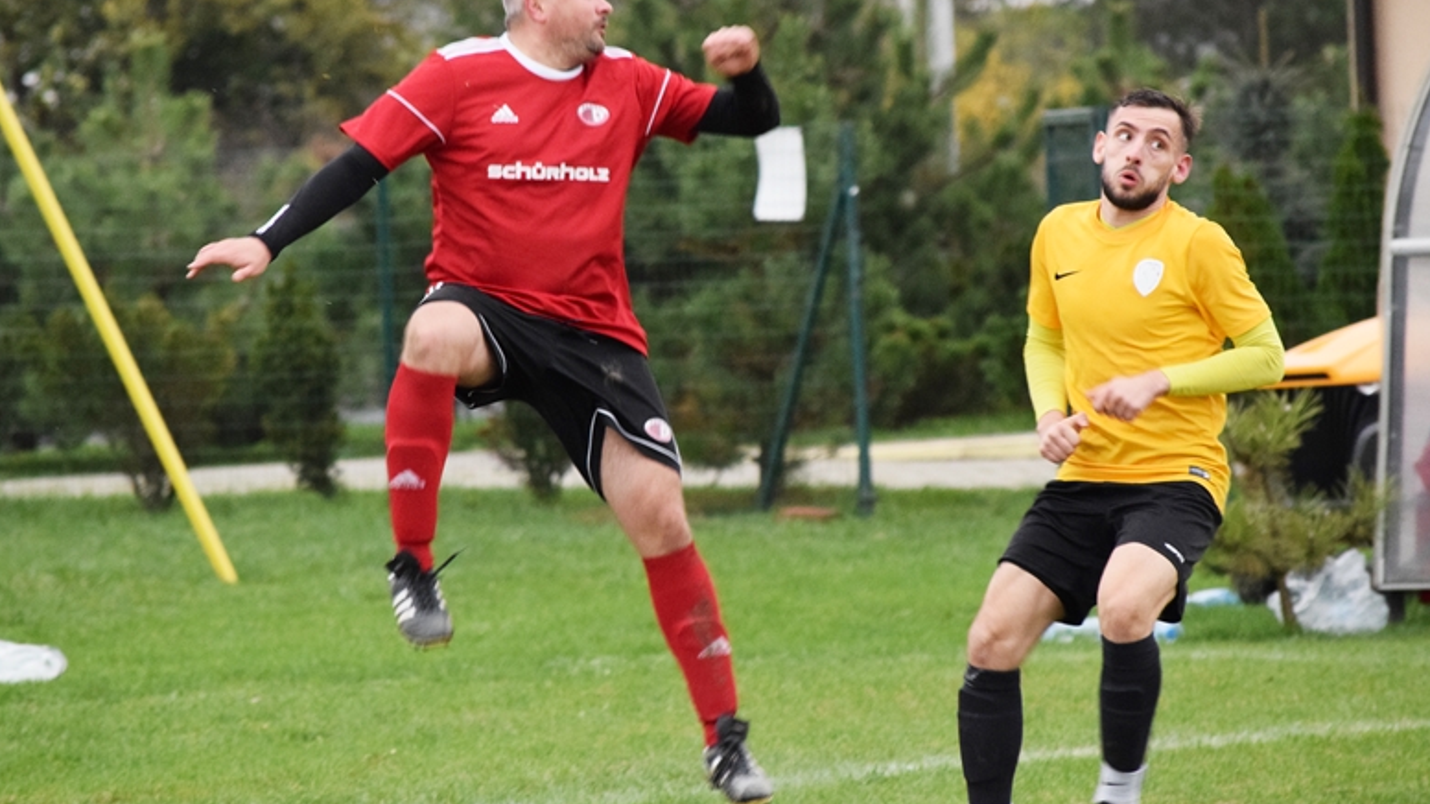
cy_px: 367
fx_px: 11979
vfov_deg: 3.8
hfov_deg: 6.8
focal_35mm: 316
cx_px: 717
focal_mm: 200
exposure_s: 1/200
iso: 3200
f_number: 5.6
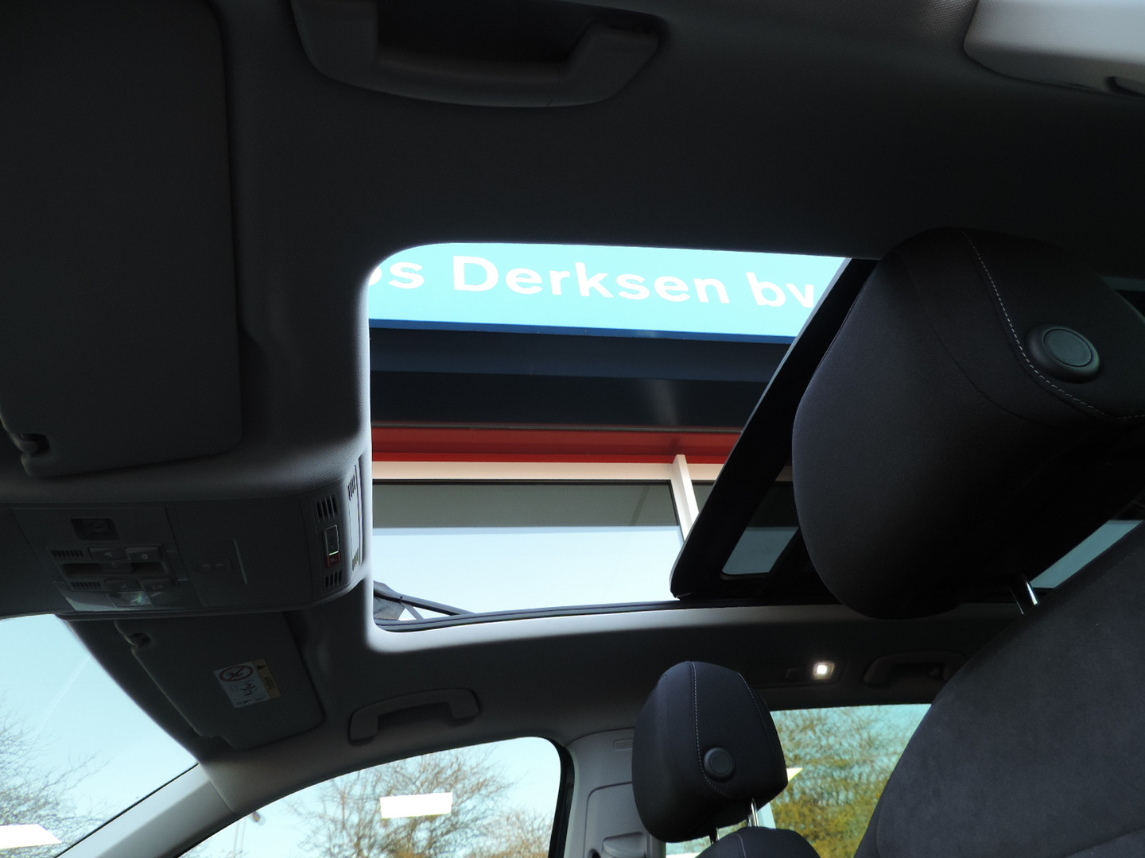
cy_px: 429
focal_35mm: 24
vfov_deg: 56.8
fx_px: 794
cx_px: 572
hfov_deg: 71.6
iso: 125
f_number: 3
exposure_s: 1/30
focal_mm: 4.3
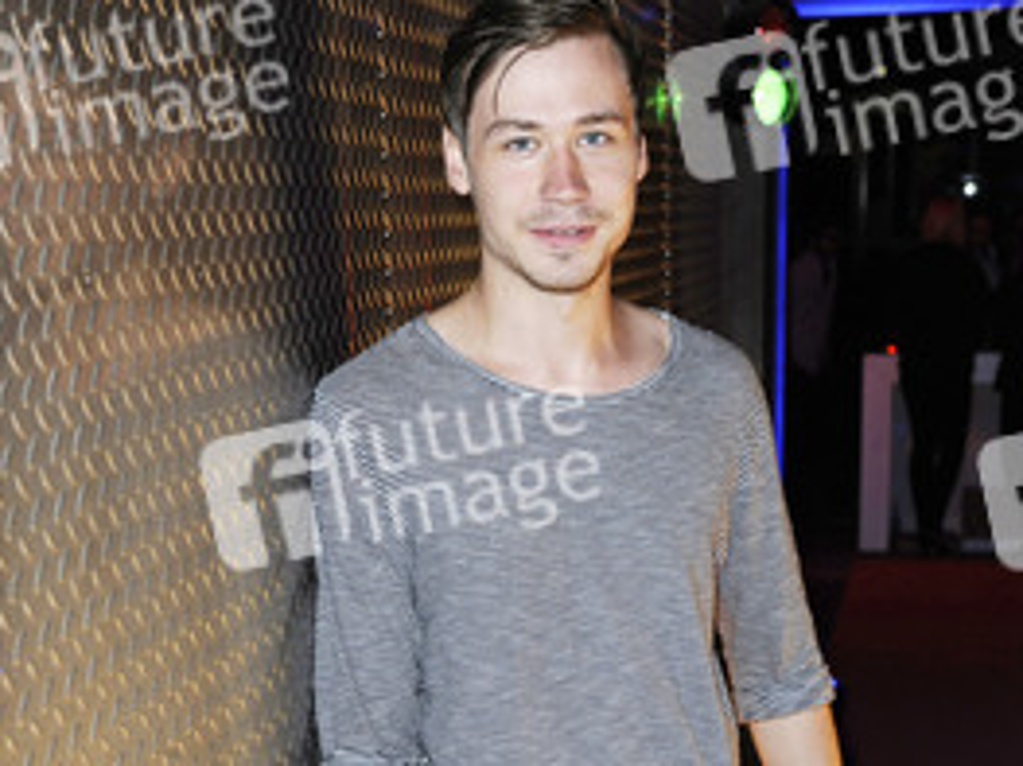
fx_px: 2245
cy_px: 673
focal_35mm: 76
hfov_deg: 25.7
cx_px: 513
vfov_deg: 19.1
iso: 1250
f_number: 6.3
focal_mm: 52
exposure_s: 1/100
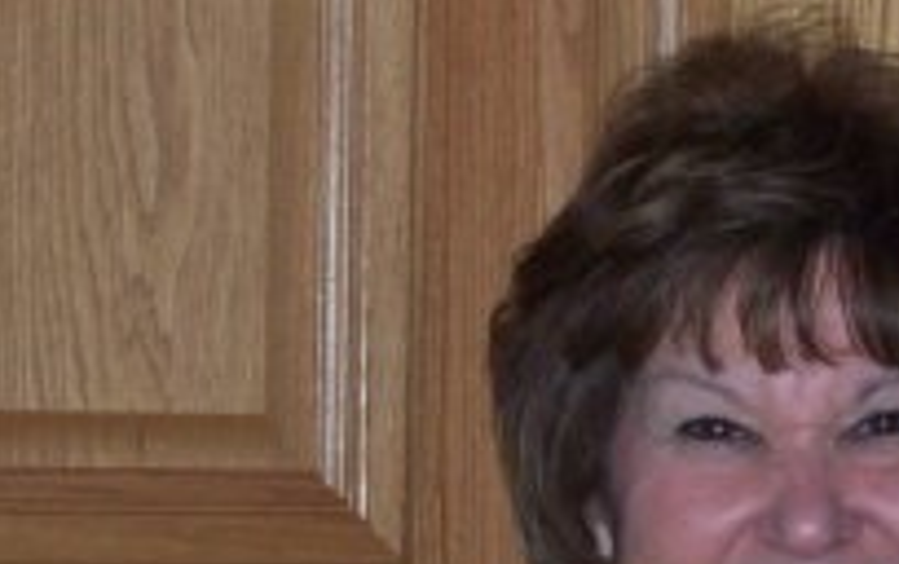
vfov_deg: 5.2
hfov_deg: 8.3
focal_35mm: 252
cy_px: 452
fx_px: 6181
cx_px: 833
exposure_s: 1/128
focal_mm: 18
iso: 200
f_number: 4.8
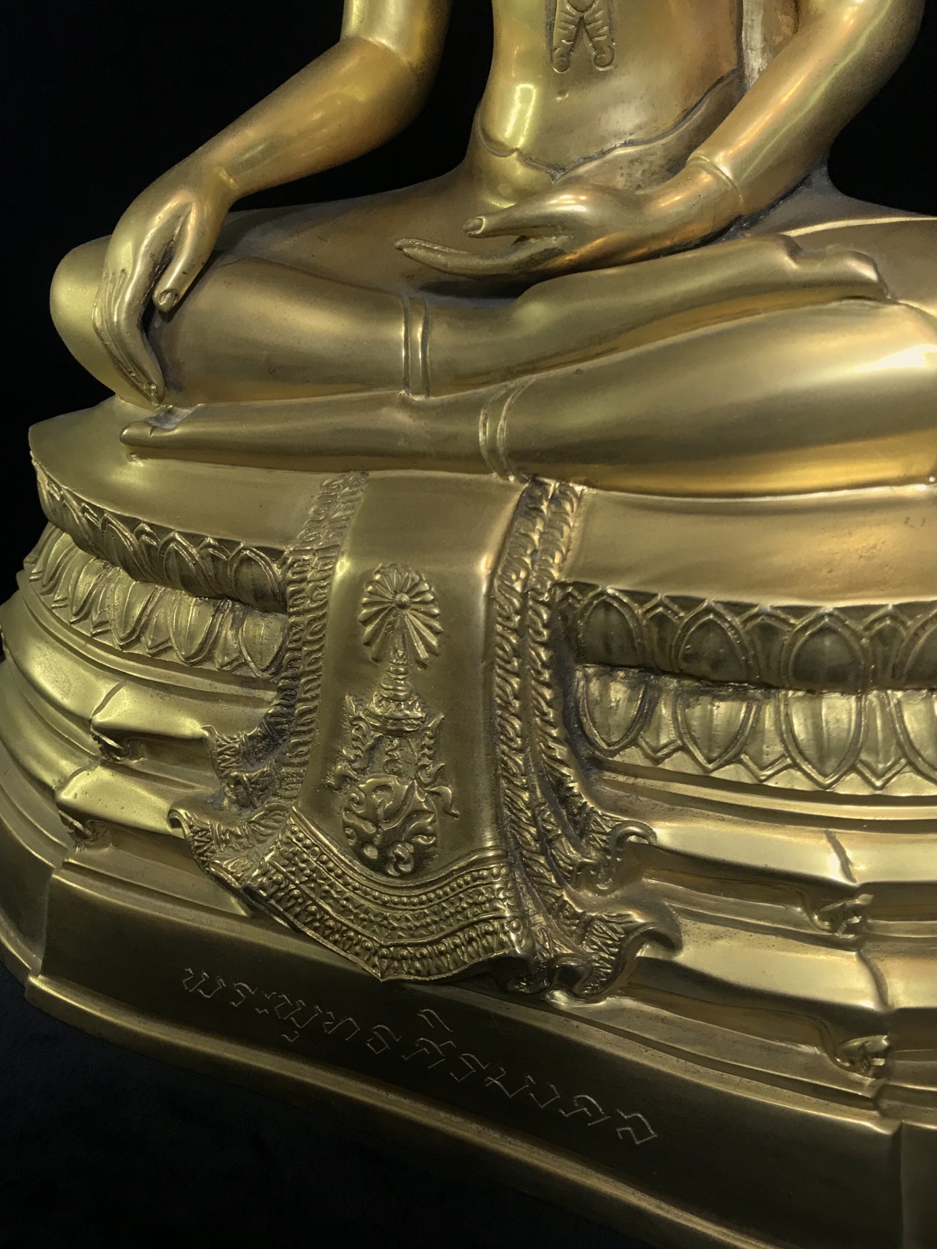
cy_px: 671
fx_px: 1119
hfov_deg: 45.4
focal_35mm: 31
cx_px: 478
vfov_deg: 58.3
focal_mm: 3.99
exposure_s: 1/33
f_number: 1.8
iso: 25
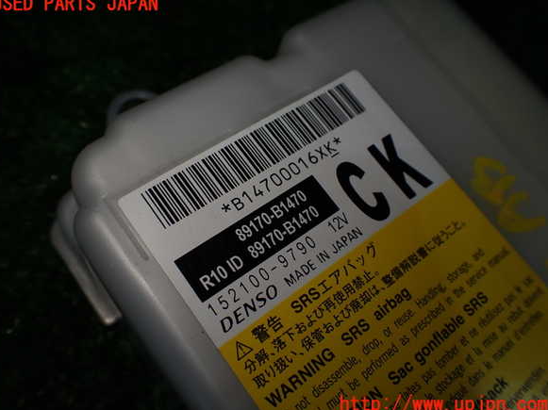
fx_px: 490
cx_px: 270
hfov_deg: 58.4
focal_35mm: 31
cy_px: 205
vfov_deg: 45.4
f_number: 3.2
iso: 100
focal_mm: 5.4
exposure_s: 1/250
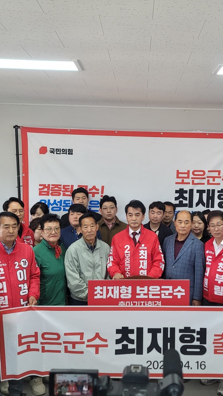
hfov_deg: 30.8
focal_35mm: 38
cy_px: 197
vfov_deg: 52.8
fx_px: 399
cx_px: 159
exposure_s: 1/120
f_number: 1.8
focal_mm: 7
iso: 160
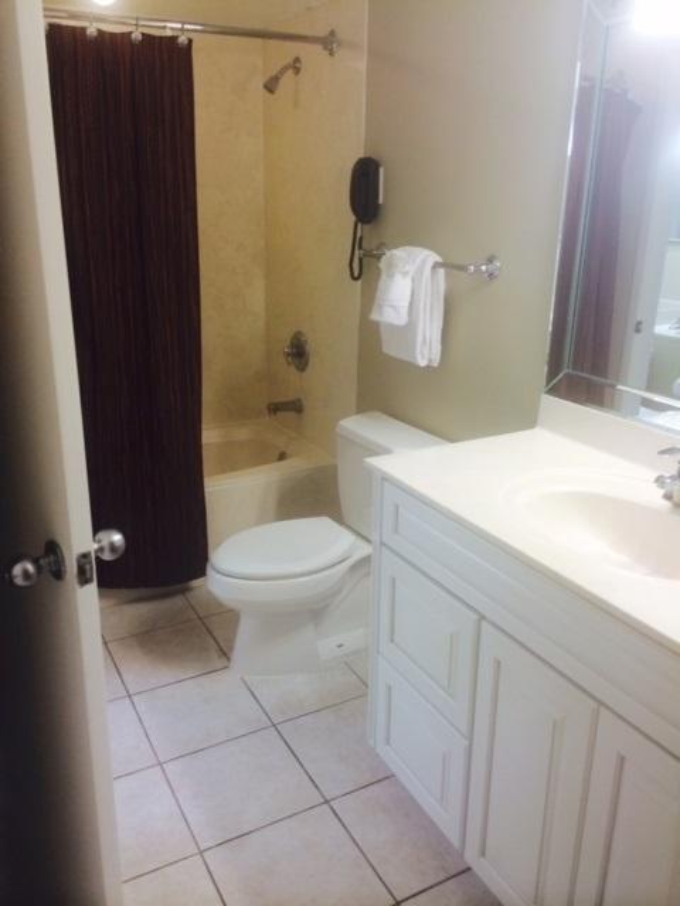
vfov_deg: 60.0
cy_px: 453
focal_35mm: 30
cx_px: 340
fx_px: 786
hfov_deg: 46.8
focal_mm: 4.12
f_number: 2.2
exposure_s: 1/30
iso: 40
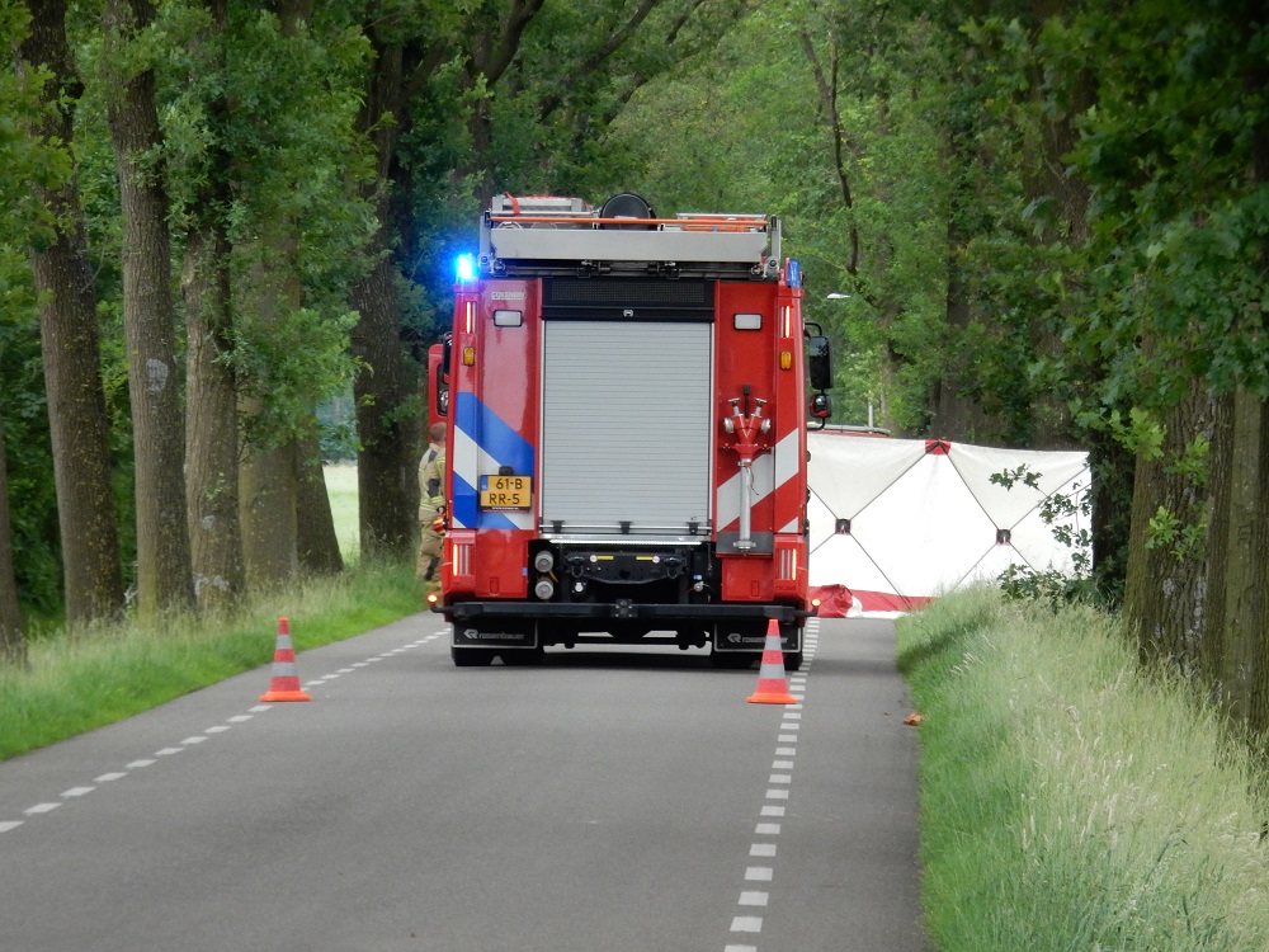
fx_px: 9935
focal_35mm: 271
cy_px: 476
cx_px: 634
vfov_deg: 5.5
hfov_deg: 7.3
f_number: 6.3
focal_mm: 48.4
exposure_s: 1/125
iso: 400
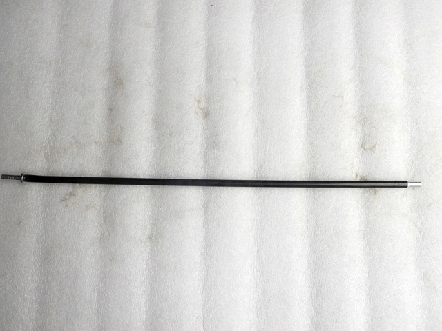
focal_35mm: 25
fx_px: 319
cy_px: 166
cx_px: 221
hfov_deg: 69.4
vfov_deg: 54.9
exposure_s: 1/400
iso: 125
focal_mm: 4.5
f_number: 3.4
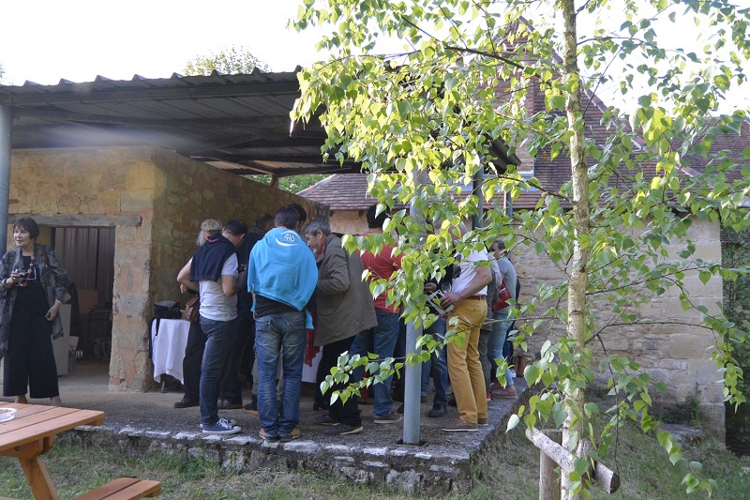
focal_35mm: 36
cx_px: 375
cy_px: 250
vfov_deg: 36.9
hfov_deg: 53.1
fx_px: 750
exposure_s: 1/160
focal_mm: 13.6
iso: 200
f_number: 4.5
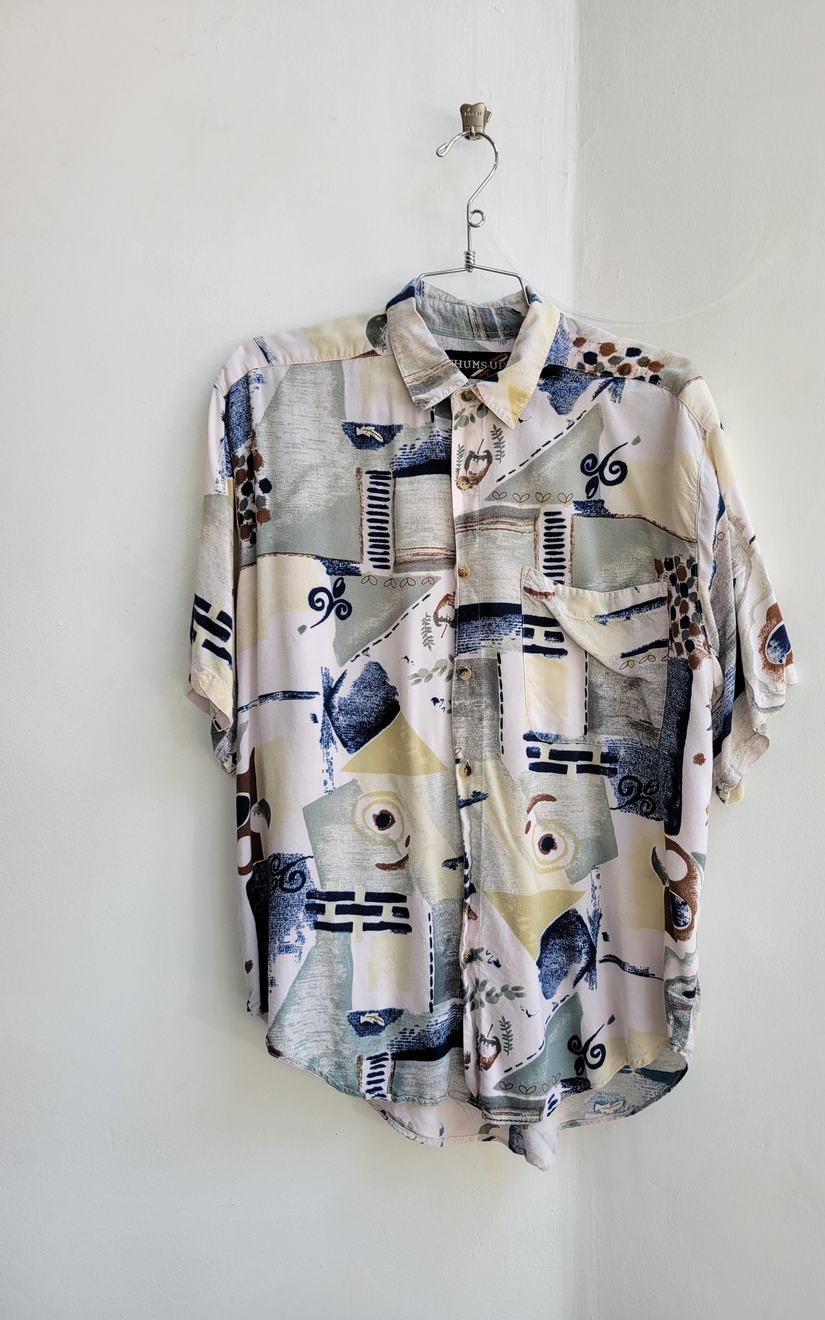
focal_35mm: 28
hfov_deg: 44.3
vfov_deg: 66.5
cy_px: 659
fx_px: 1007
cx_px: 499
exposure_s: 1/168
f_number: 1.8
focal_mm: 5.4
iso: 40
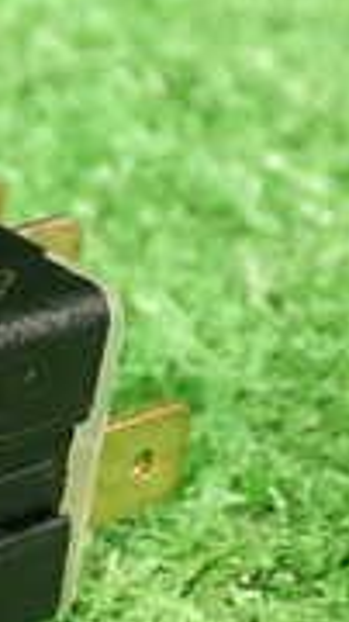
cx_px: -211
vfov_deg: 14.4
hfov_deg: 7.9
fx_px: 2456
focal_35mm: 149
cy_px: 325
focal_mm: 7.31
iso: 320
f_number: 2.8
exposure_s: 1/40
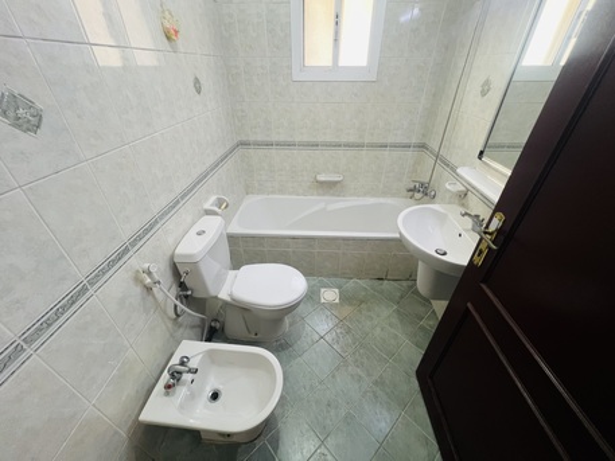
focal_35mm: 13
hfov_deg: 106.2
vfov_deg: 89.9
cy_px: 230
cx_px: 308
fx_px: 231
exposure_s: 1/50
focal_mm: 1.57
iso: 250
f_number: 1.8
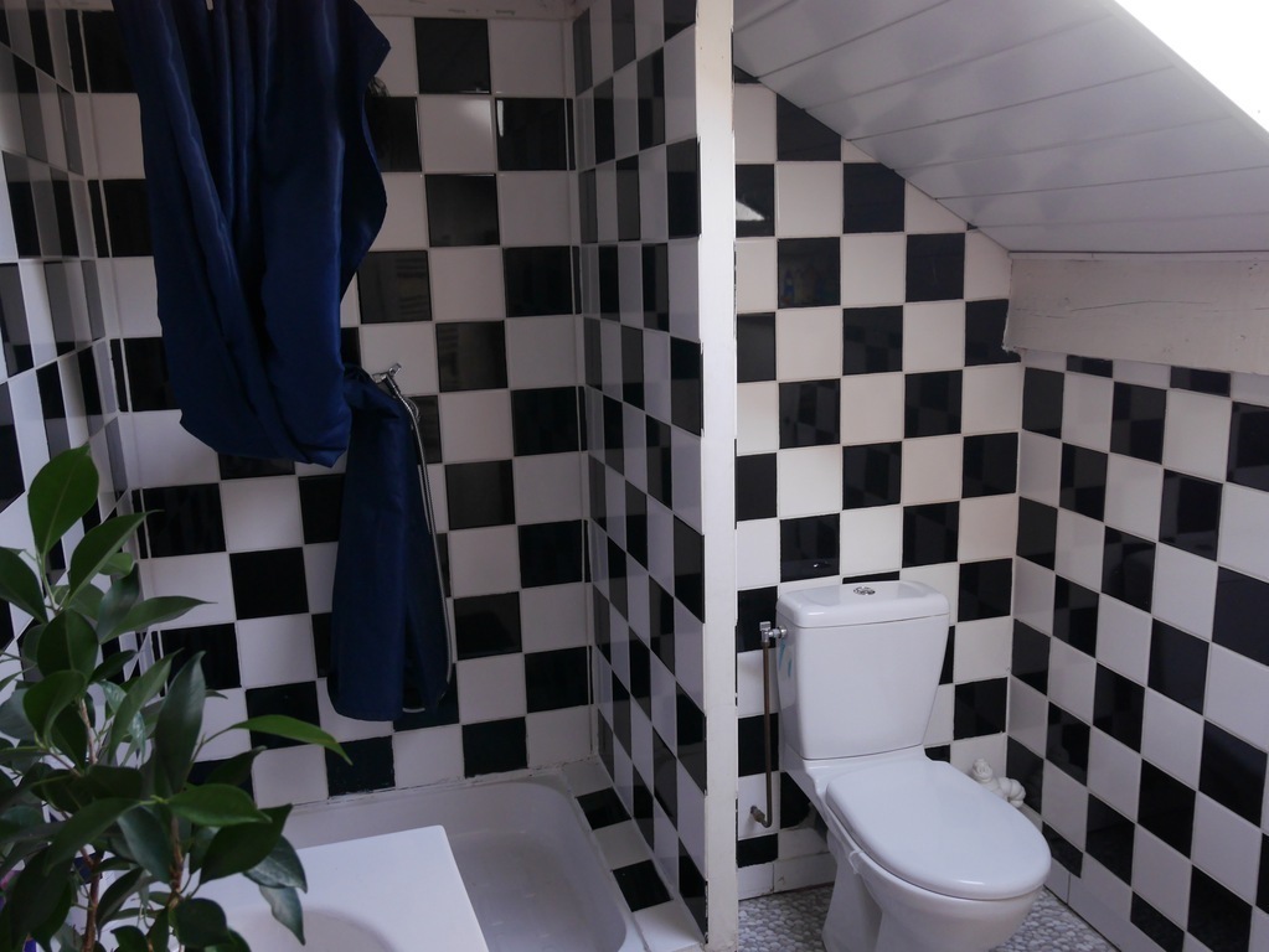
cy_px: 476
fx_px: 1100
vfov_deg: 46.8
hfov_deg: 59.9
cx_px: 634
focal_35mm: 30
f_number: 5
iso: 800
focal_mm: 15
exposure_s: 1/60
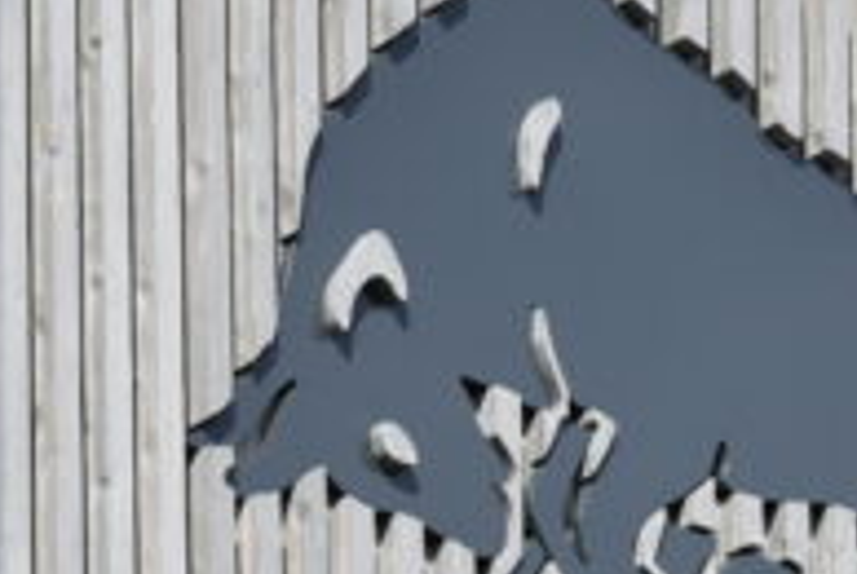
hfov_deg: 3.8
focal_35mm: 537
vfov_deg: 2.6
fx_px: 12803
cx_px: 773
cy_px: 442
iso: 500
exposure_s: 1/1250
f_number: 9
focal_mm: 150
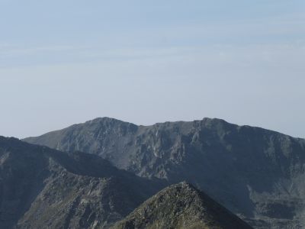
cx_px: 152
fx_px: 1075
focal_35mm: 122
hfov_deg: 16.1
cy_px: 114
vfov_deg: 12.1
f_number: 7.1
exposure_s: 1/500
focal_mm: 21.8
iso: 100
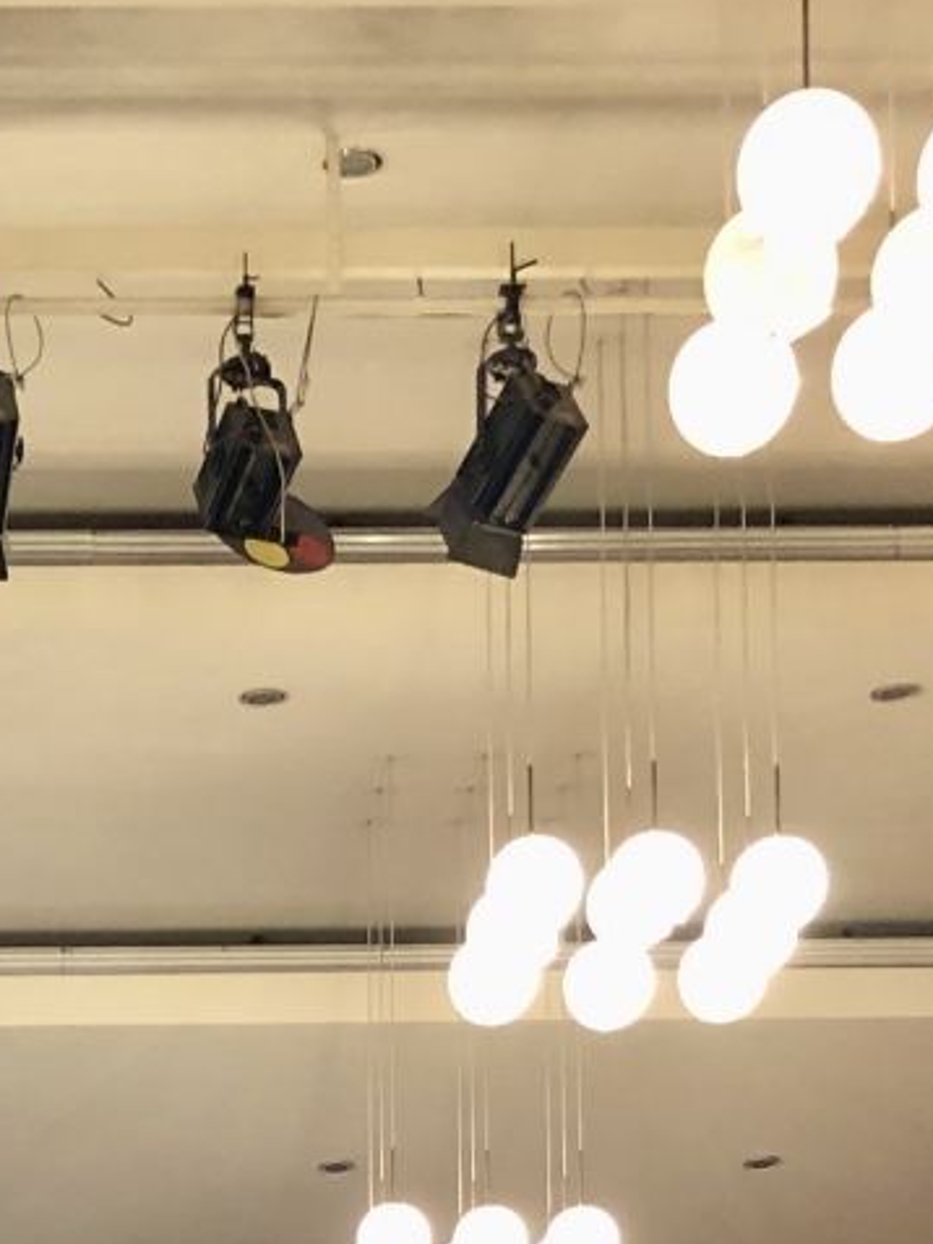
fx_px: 3161
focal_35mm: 88
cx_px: -271
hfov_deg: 16.0
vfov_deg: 19.8
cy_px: 1771
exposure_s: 1/17
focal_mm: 3.99
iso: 80
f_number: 1.8
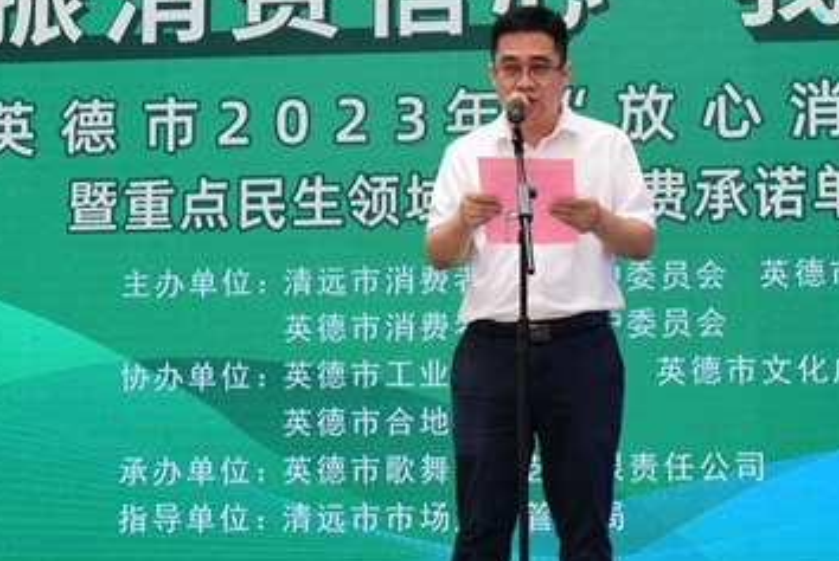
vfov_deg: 17.3
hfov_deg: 25.3
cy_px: 223
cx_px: 628
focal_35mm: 79
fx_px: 1843
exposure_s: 1/125
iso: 2000
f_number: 7.1
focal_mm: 35
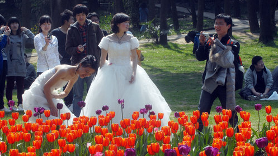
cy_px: 79
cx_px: 139
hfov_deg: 13.9
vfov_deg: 7.8
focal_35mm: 155
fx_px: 1143
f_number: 16
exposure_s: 1/160
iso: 500
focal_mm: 98
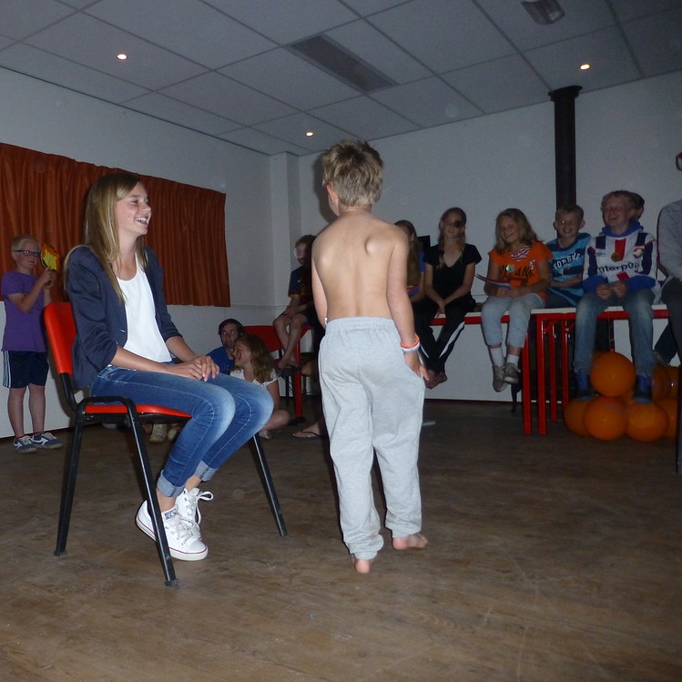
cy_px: 339
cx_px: 241
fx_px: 646
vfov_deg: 55.6
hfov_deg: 54.8
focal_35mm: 29
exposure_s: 1/125
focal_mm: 4.3
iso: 320
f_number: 3.3
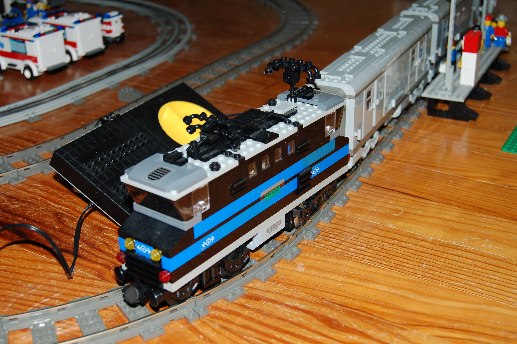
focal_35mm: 51
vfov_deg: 26.4
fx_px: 732
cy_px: 172
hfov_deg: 38.9
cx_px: 258
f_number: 5.6
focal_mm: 34
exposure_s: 1/125
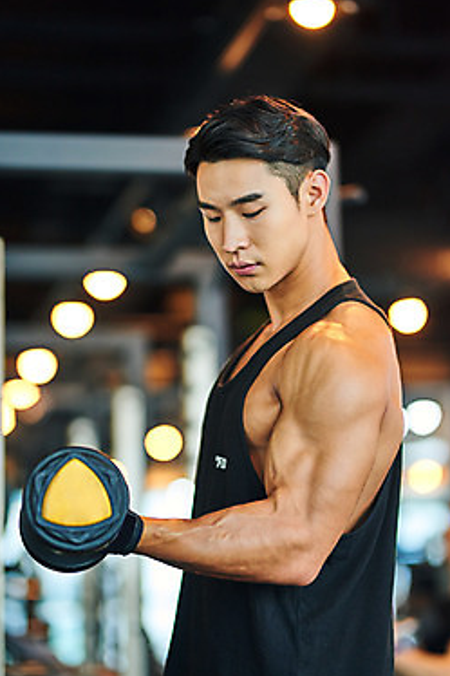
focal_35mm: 91
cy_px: 340
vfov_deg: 22.4
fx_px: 1708
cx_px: 221
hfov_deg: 15.0
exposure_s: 1/640
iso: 800
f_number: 1.6
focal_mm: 85
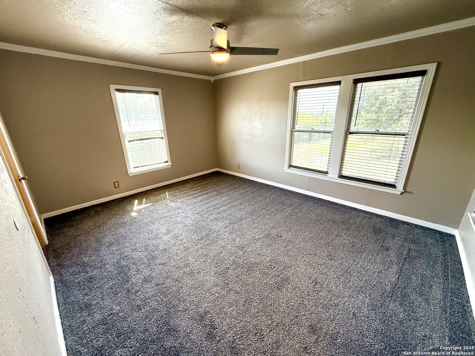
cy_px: 178
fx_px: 192
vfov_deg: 85.7
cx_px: 238
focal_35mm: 14
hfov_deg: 102.1
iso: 200
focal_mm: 2.22
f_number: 2.2
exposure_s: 1/120
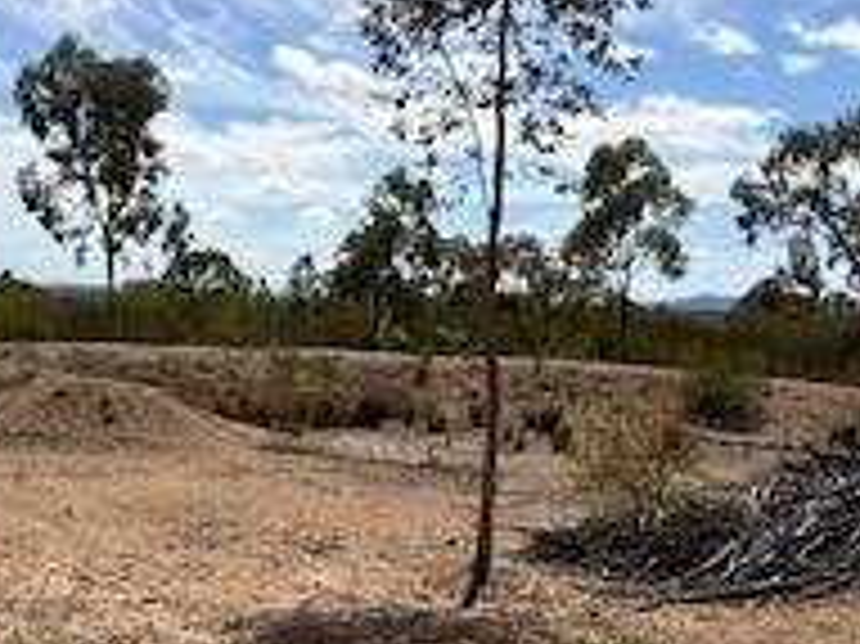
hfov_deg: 38.6
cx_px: 149
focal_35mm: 47
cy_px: 410
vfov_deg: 30.7
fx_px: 1167
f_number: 2.2
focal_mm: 2.22
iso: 50
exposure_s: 1/3460
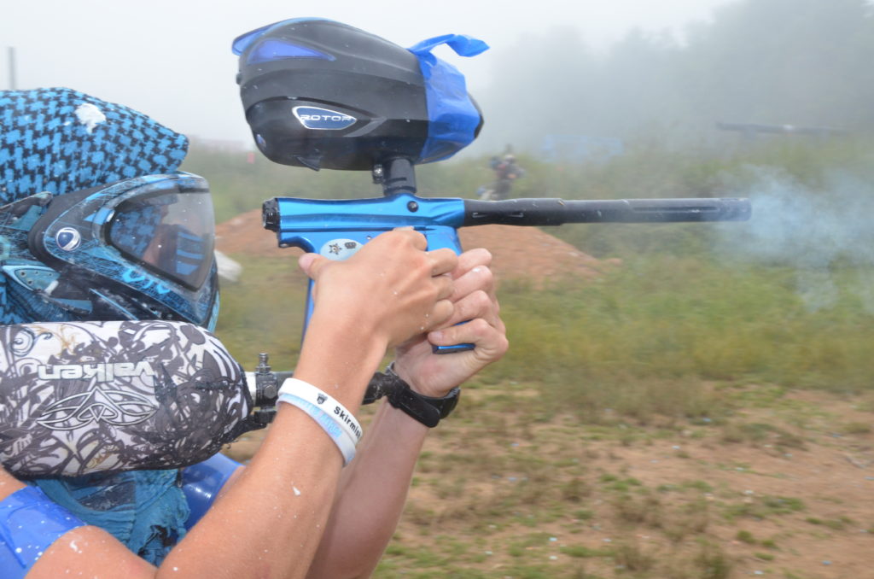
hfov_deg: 41.2
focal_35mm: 48
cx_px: 437
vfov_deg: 27.9
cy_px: 290
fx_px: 1163
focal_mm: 32
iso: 1000
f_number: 13
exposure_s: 1/250
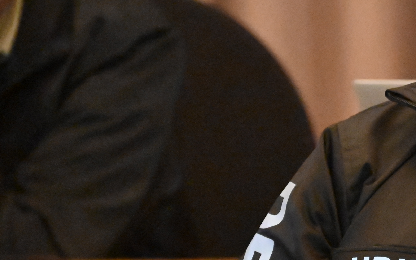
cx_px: 564
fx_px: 7007
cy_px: 95
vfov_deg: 2.1
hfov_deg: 3.4
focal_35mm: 618
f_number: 6.3
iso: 18000
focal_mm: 200
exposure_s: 1/125
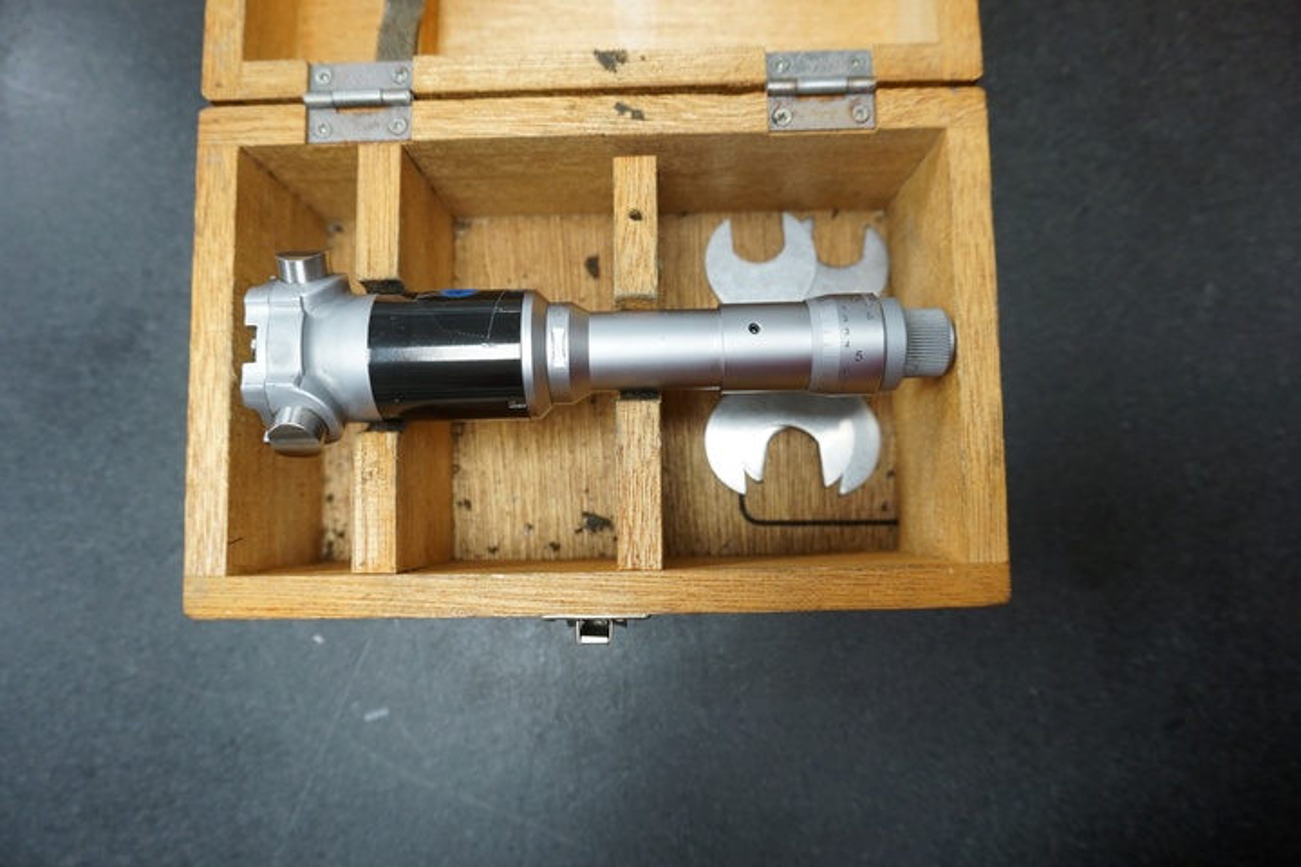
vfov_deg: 53.1
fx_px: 867
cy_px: 434
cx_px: 650
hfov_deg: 73.7
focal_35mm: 24
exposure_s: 1/60
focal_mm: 16
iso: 640
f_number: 4
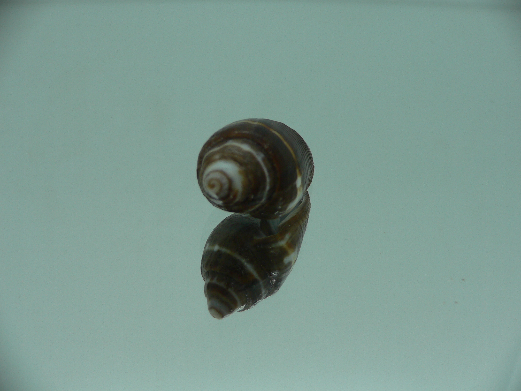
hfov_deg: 52.6
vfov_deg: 40.7
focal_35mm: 35
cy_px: 196
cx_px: 260
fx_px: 527
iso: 80
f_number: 2.8
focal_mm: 4.6
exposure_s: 1/80
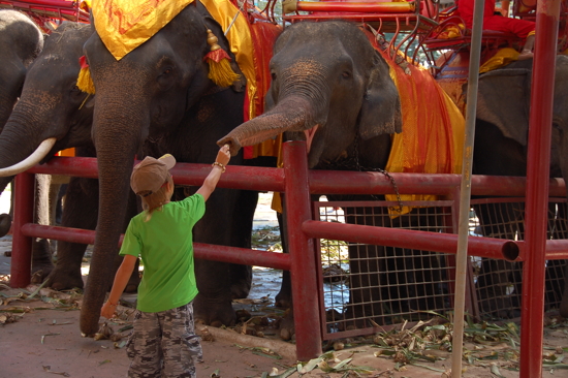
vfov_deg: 20.6
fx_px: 1041
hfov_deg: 30.5
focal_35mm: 66
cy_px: 189
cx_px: 284
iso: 200
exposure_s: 1/125
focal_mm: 44
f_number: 4.8
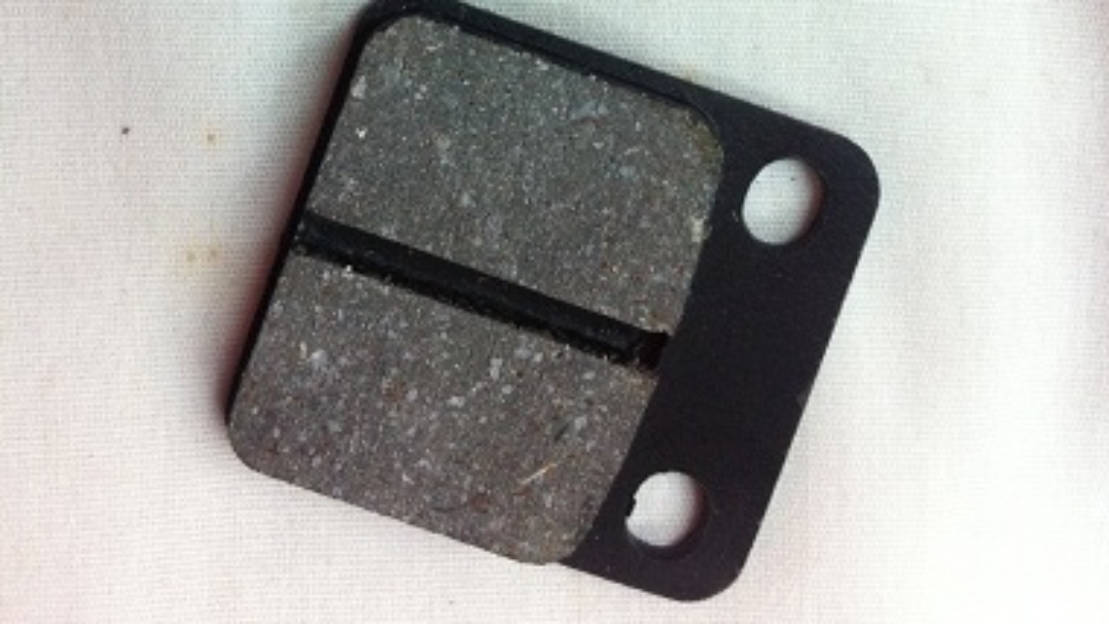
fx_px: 1530
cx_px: 560
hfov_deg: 39.9
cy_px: -98
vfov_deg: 21.6
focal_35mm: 52
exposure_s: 1/15
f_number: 2.8
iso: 160
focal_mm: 3.85
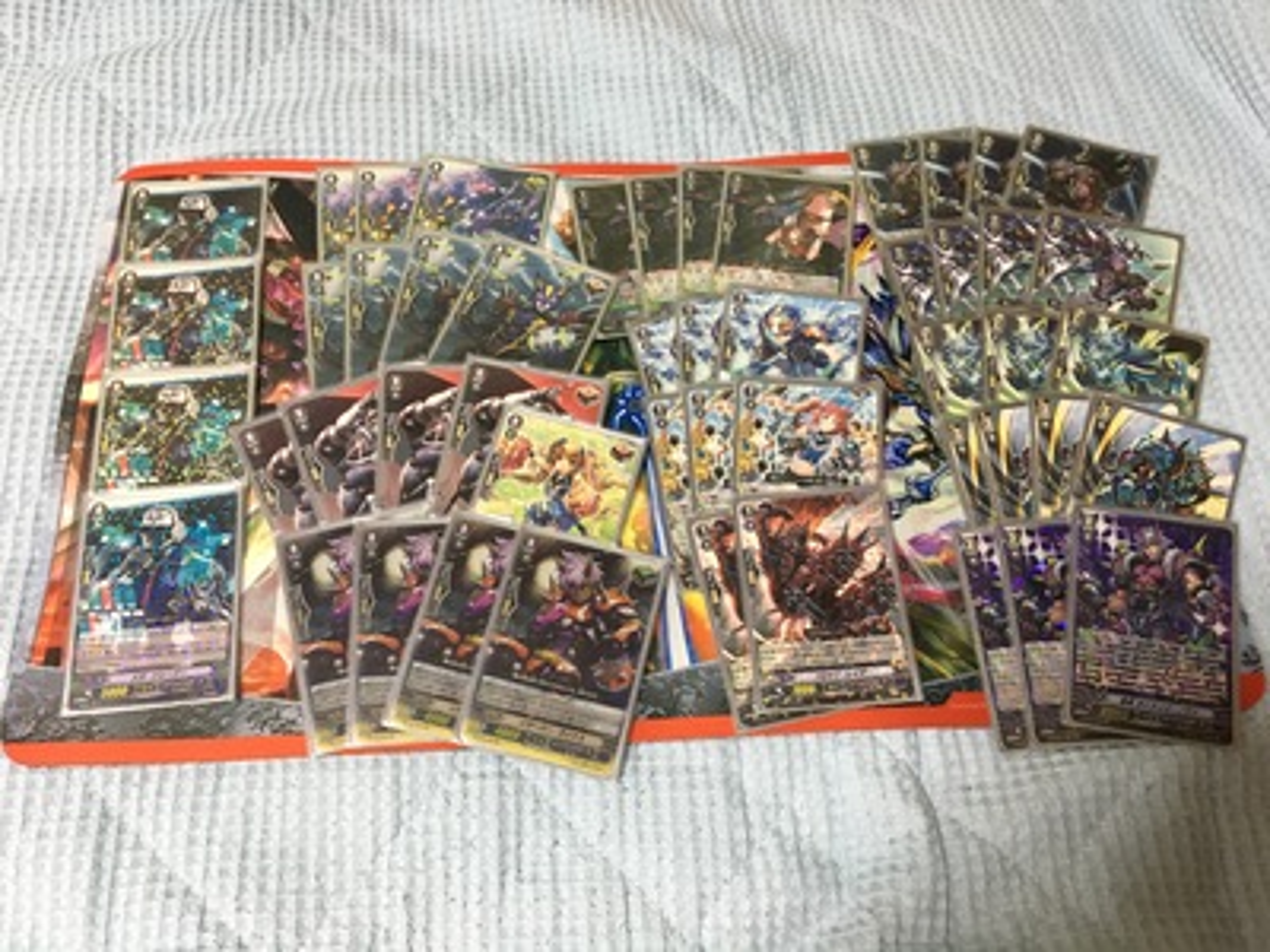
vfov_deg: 48.2
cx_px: 635
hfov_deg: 61.7
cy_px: 476
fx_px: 1064
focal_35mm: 29
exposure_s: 1/24
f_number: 2.2
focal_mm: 4.15
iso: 200
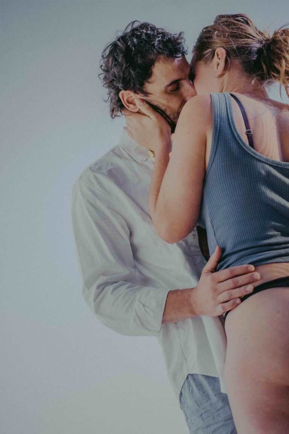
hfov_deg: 16.3
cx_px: 144
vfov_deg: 24.2
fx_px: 1011
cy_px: 217
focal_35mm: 84
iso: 1600
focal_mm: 56
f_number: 1.2
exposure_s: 1/160
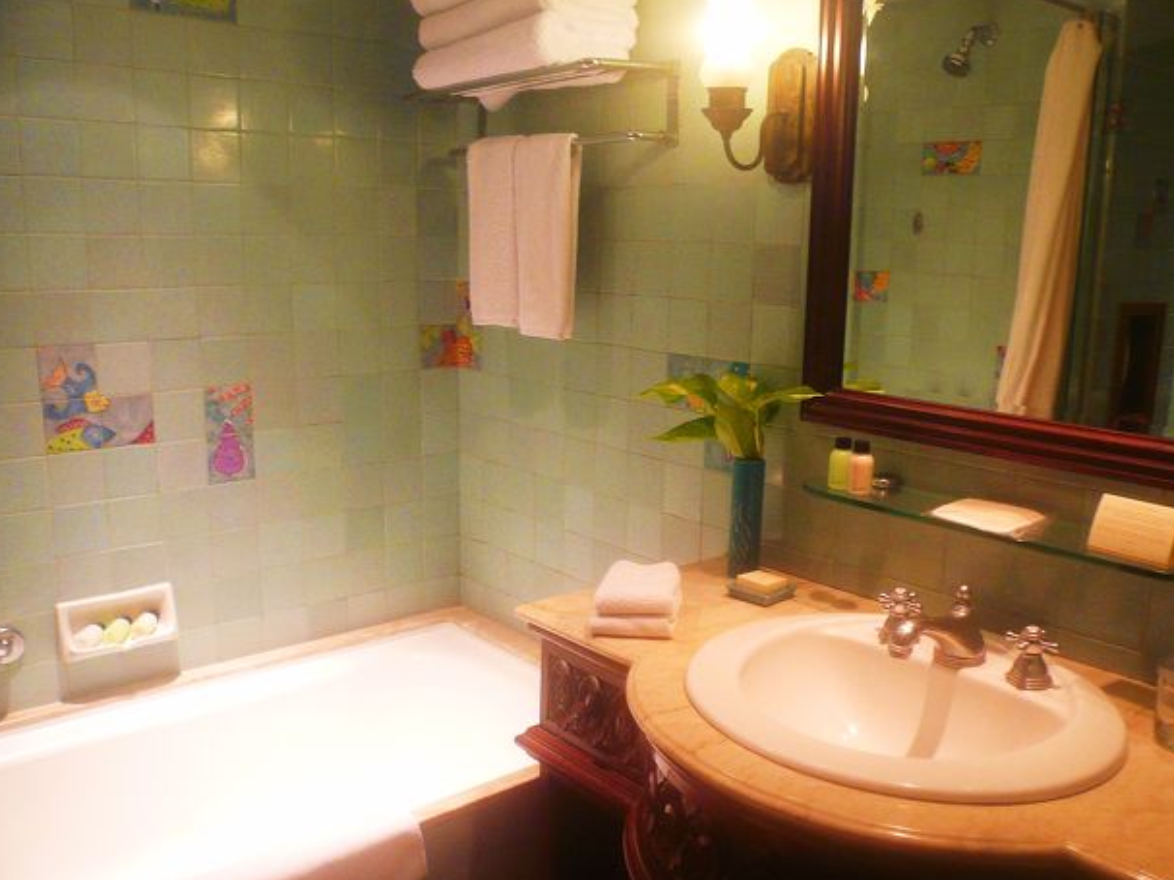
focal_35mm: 30
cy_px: 461
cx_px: 590
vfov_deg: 46.8
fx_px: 1017
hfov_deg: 60.0
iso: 200
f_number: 2.8
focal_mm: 4.6
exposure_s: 1/13
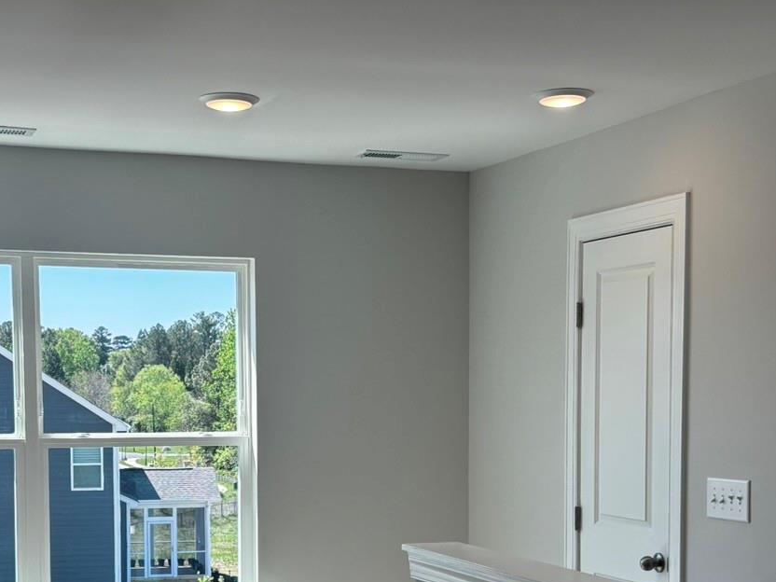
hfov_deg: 30.3
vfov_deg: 22.6
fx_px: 1435
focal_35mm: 64
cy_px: 476
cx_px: 372
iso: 50
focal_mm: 5.96
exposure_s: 1/479
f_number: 1.6
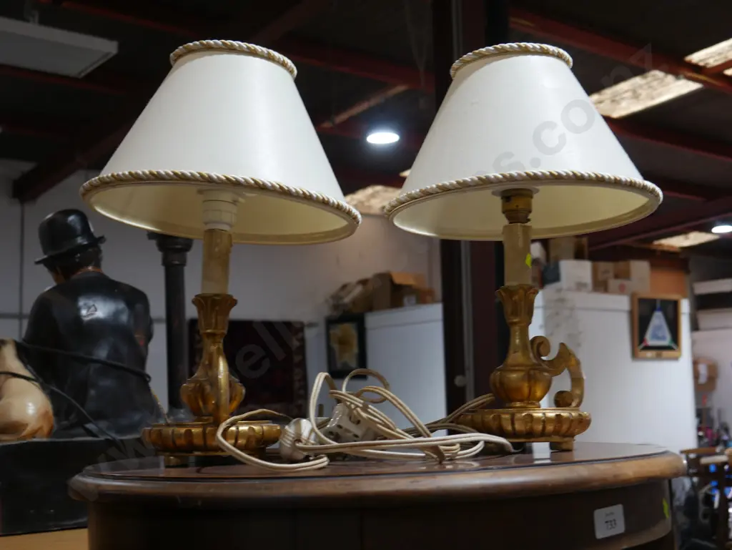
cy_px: 275
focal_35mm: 46
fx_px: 973
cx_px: 366
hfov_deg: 41.2
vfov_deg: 31.5
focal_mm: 23
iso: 320
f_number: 5.1
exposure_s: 1/60
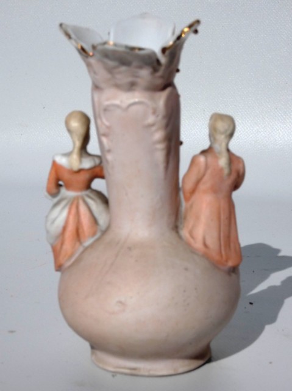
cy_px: 196
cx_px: 146
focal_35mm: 93
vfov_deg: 21.1
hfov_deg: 15.9
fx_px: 1047
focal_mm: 16.6
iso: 80
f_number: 8
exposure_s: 1/800
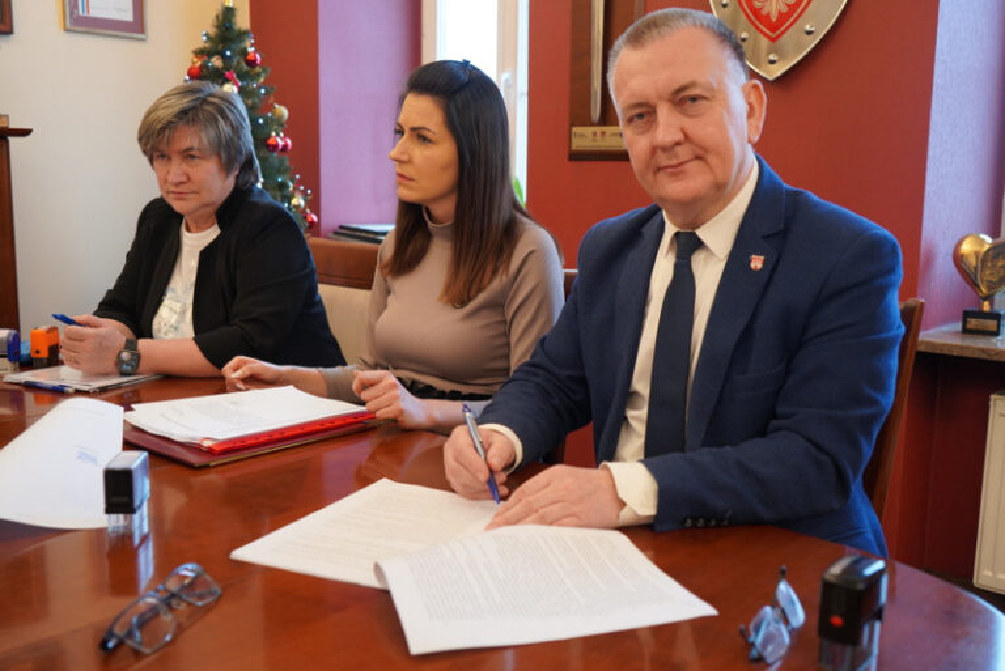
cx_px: 502
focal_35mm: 35
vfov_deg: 37.9
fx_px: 978
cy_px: 336
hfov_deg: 54.4
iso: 2000
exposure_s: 1/160
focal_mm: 35
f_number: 4
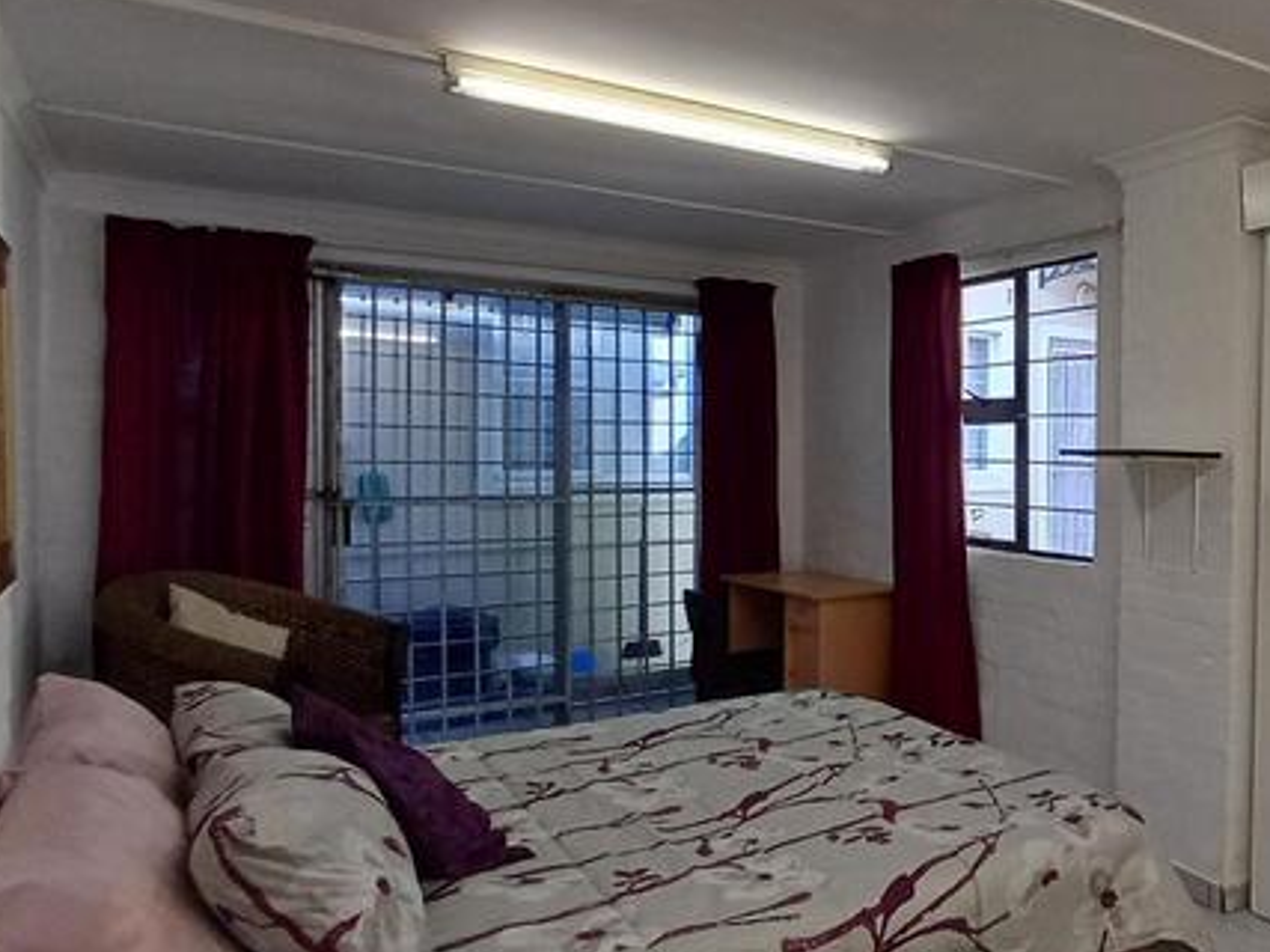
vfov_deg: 46.8
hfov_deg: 55.5
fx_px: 1100
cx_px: 1026
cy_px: 491
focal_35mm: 30
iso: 160
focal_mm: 1.64
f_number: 2.2
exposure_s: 1/50
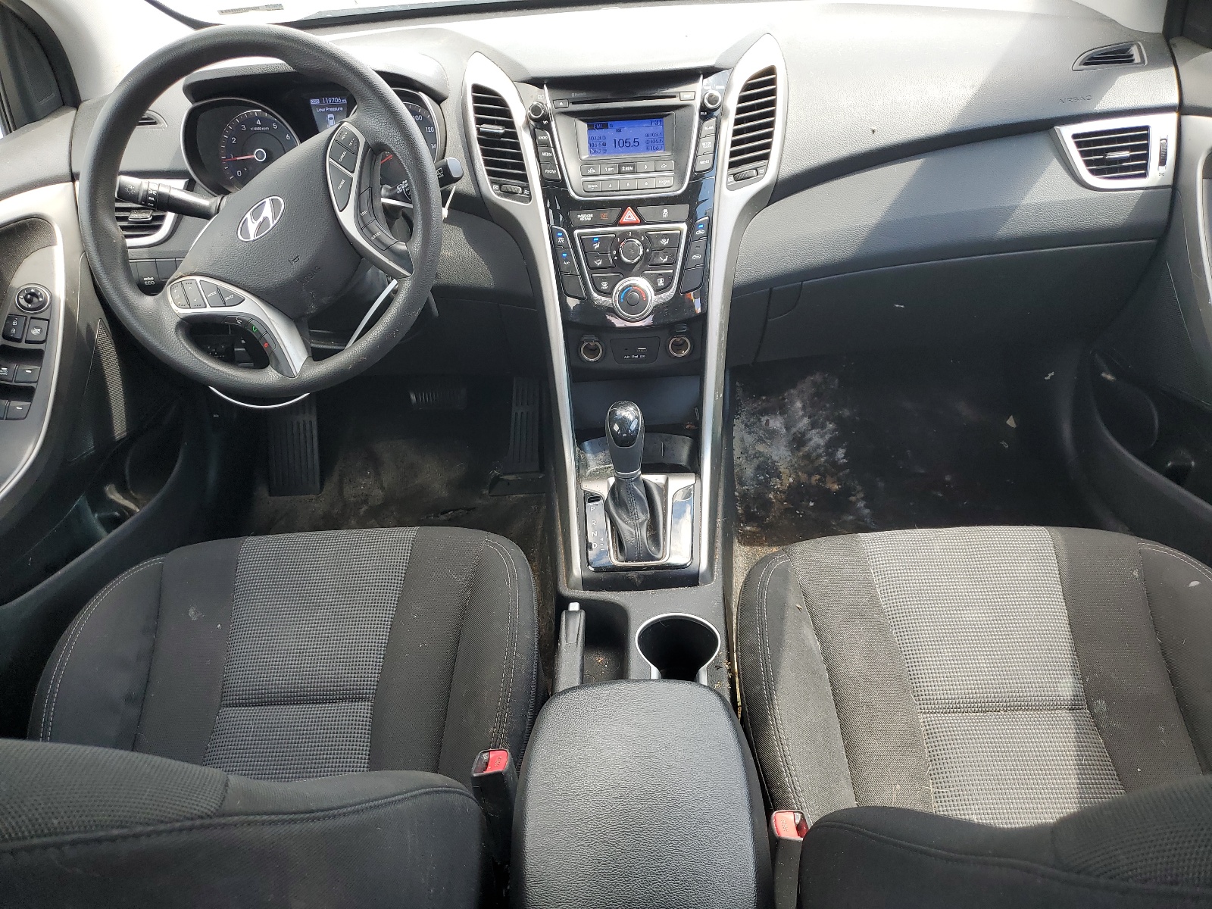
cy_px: 454
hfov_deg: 67.3
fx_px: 910
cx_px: 606
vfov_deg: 53.1
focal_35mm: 26
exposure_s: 1/169
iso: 50
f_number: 1.5
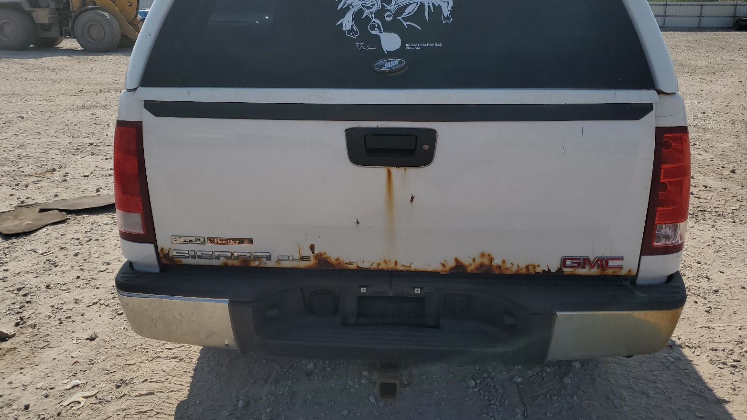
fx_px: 574
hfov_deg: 66.1
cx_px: 379
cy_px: 144
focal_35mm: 29
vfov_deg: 39.8
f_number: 1.5
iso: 50
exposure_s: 1/10000
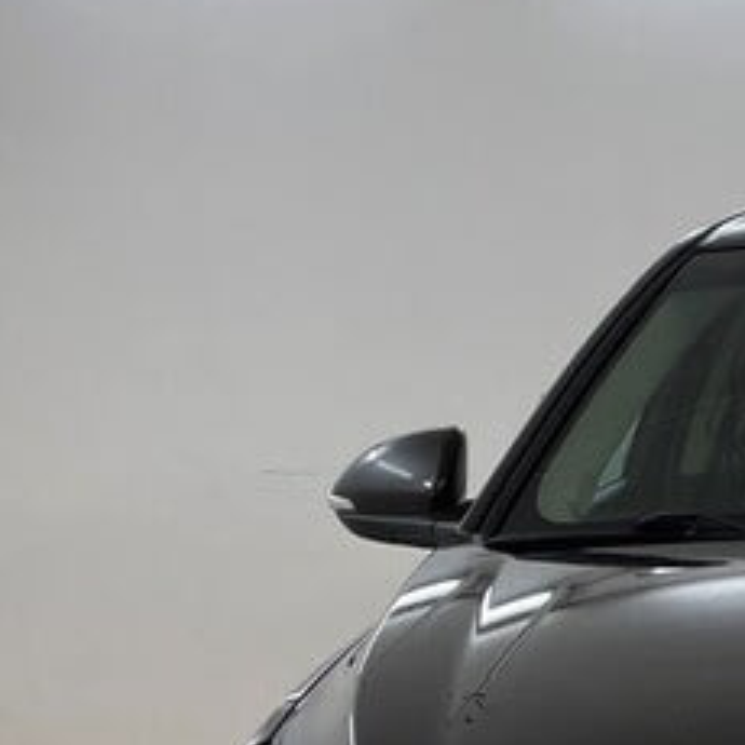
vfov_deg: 18.5
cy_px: 841
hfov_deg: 17.6
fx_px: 2191
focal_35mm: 90
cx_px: 1066
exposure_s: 1/100
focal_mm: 4.2
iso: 50
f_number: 1.6
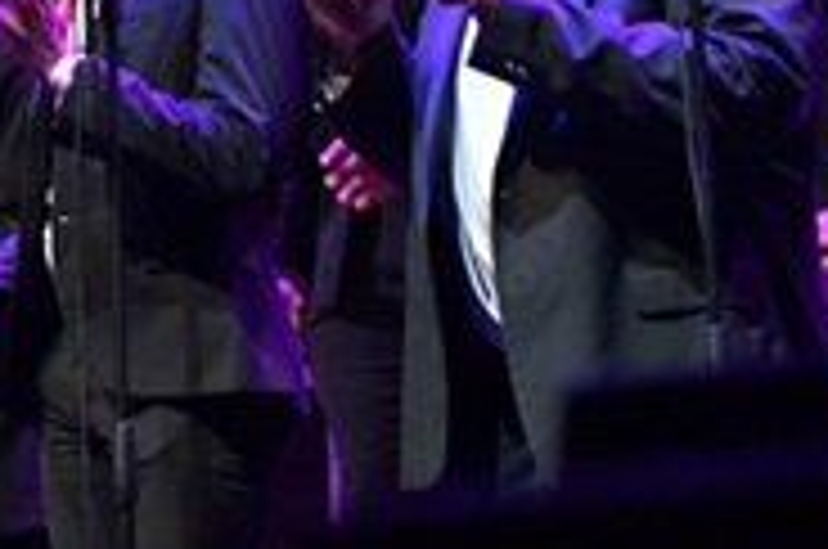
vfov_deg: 4.0
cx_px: -752
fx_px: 7852
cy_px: 36
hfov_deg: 5.9
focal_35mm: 342
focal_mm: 70
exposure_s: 1/160
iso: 6400
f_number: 3.2
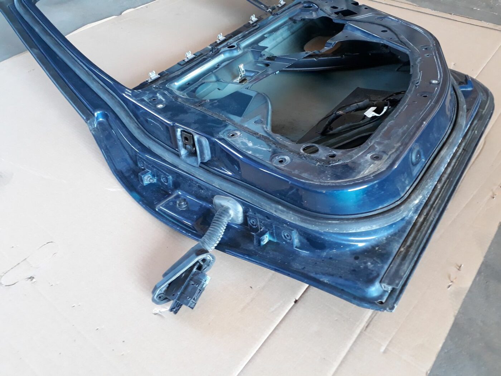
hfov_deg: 65.3
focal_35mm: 27
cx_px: 250
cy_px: 188
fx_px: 391
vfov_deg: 51.4
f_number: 1.9
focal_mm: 3.6
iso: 200
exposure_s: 1/25
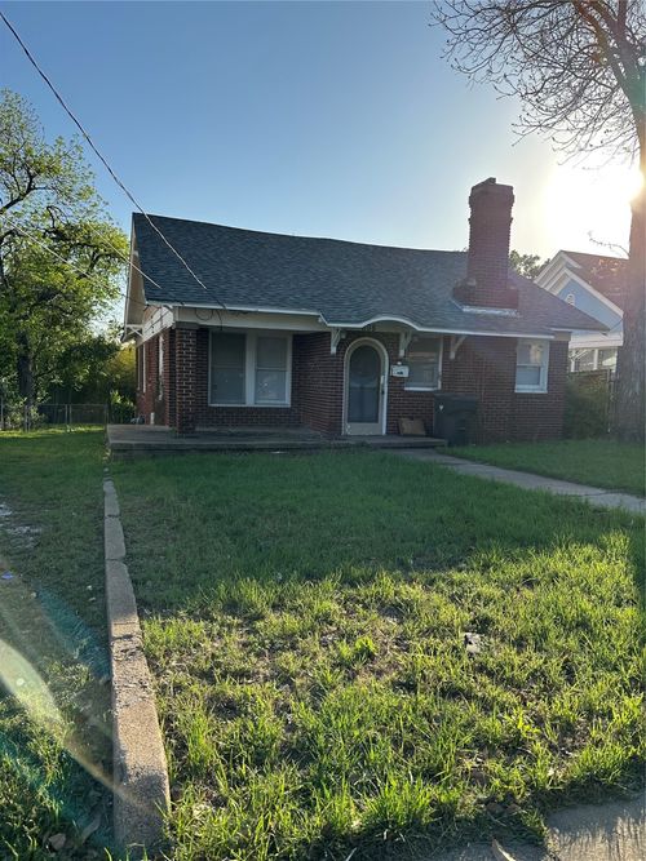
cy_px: 430
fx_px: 597
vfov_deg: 71.6
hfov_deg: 56.8
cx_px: 323
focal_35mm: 24
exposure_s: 1/2967
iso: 80
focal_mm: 6.86
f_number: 1.78
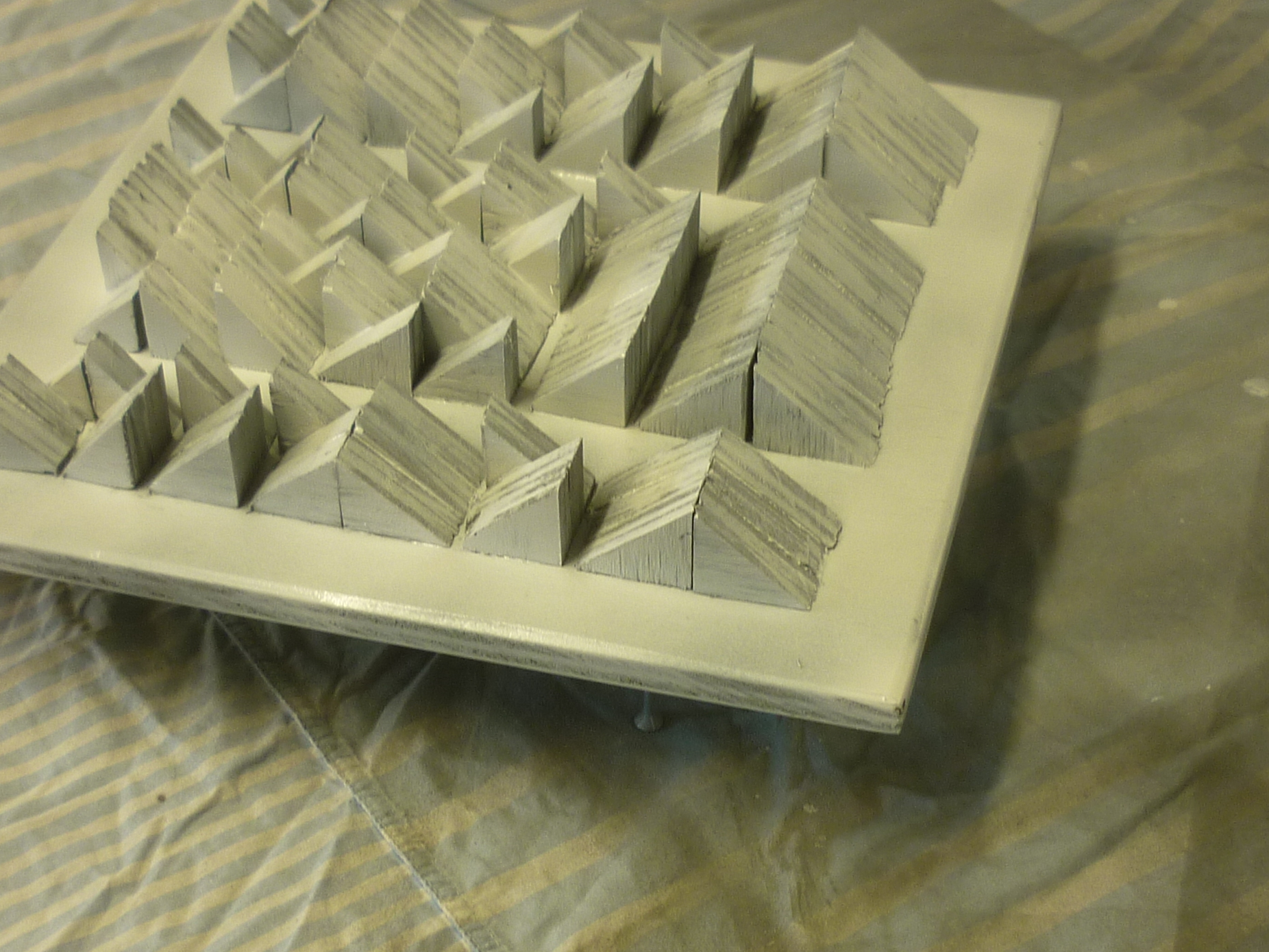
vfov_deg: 22.6
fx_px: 2383
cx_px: 624
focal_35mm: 65
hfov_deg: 29.8
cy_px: 513
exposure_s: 1/40
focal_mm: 5.5
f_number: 2.8
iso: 80
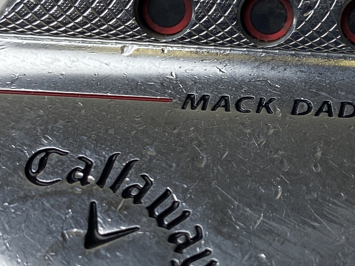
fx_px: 851
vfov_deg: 17.8
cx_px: 291
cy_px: 131
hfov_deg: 23.2
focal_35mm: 83
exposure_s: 1/391
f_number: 1.8
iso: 32
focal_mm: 4.25
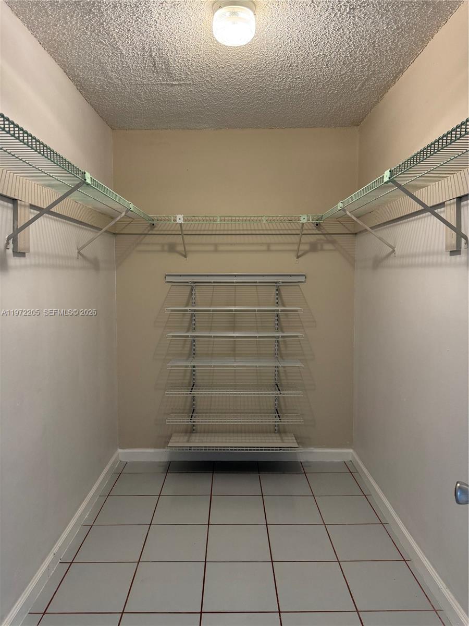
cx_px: 234
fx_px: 434
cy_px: 313
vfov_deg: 71.6
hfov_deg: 56.8
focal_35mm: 24
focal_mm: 6.76
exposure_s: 1/60
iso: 200
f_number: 1.78
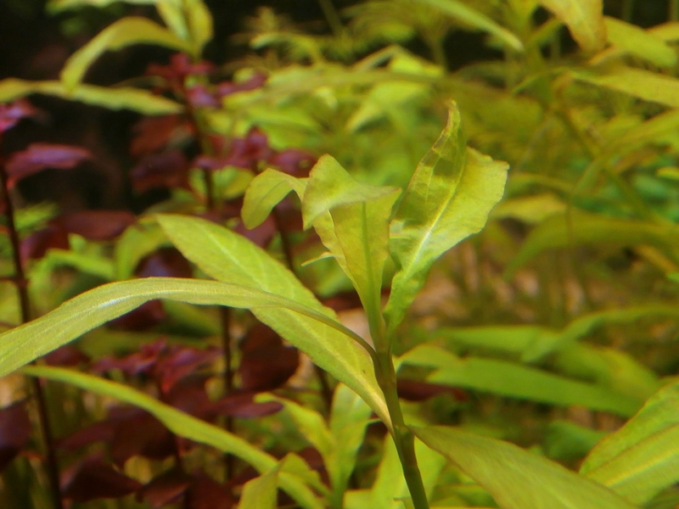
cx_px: 340
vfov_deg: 37.7
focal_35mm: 38
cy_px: 254
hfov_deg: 49.0
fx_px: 745
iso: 160
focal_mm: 6.67
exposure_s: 1/40
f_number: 3.9
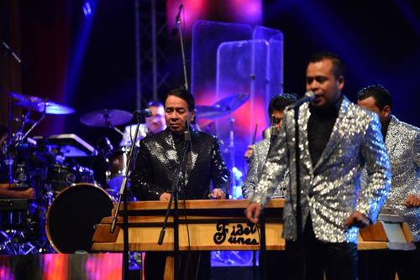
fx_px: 2335
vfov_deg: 6.9
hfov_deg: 10.3
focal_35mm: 200
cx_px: 210
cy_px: 140
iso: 2000
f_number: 2.8
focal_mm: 200
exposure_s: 1/200
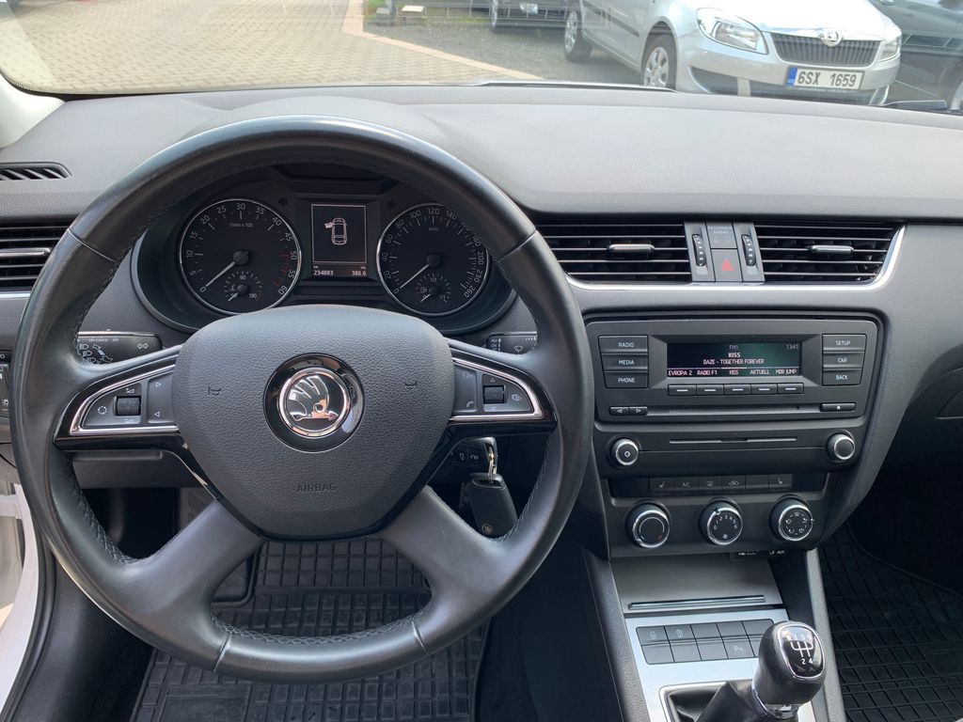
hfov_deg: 67.3
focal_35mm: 26
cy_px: 361
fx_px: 723
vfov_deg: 53.1
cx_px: 482
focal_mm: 4.25
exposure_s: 1/125
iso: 25
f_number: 1.8
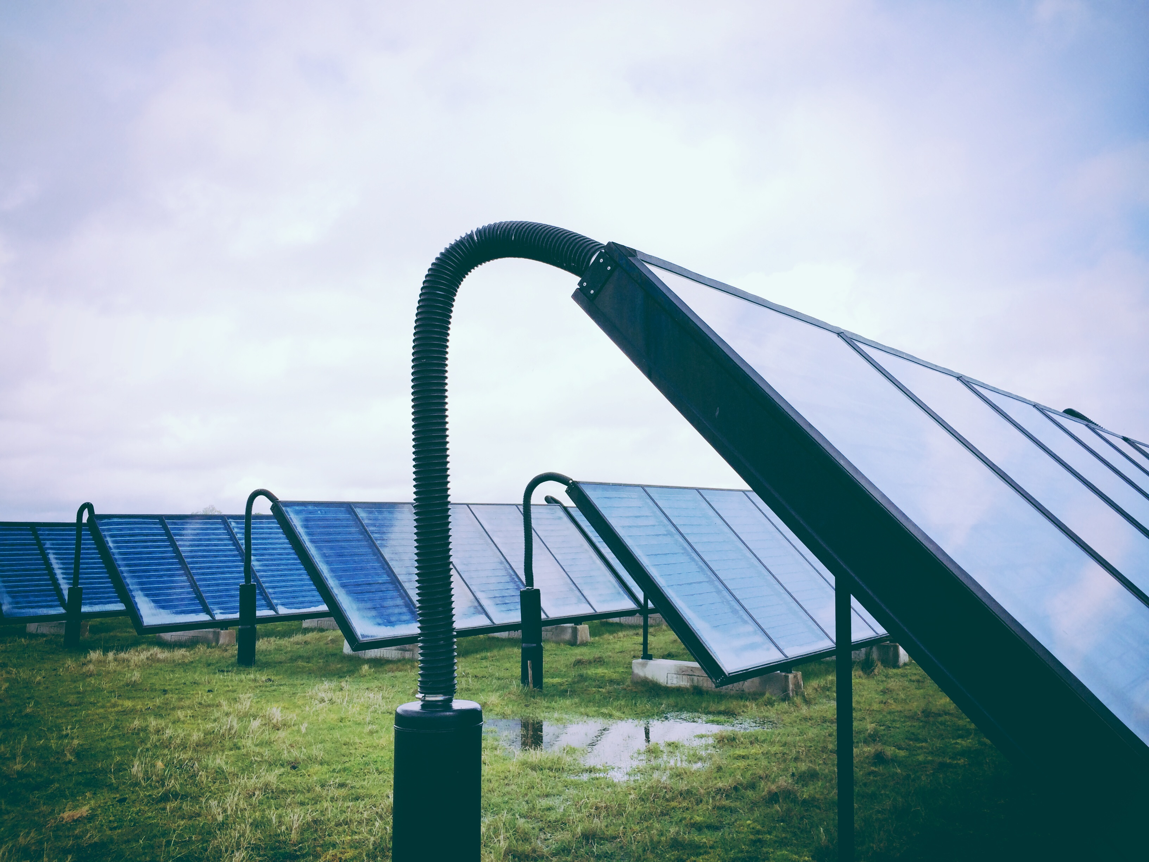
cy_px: 431
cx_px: 574
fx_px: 996
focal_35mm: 30
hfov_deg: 60.0
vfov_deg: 46.8
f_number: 2.2
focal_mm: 4.12
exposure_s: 1/1580
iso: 32
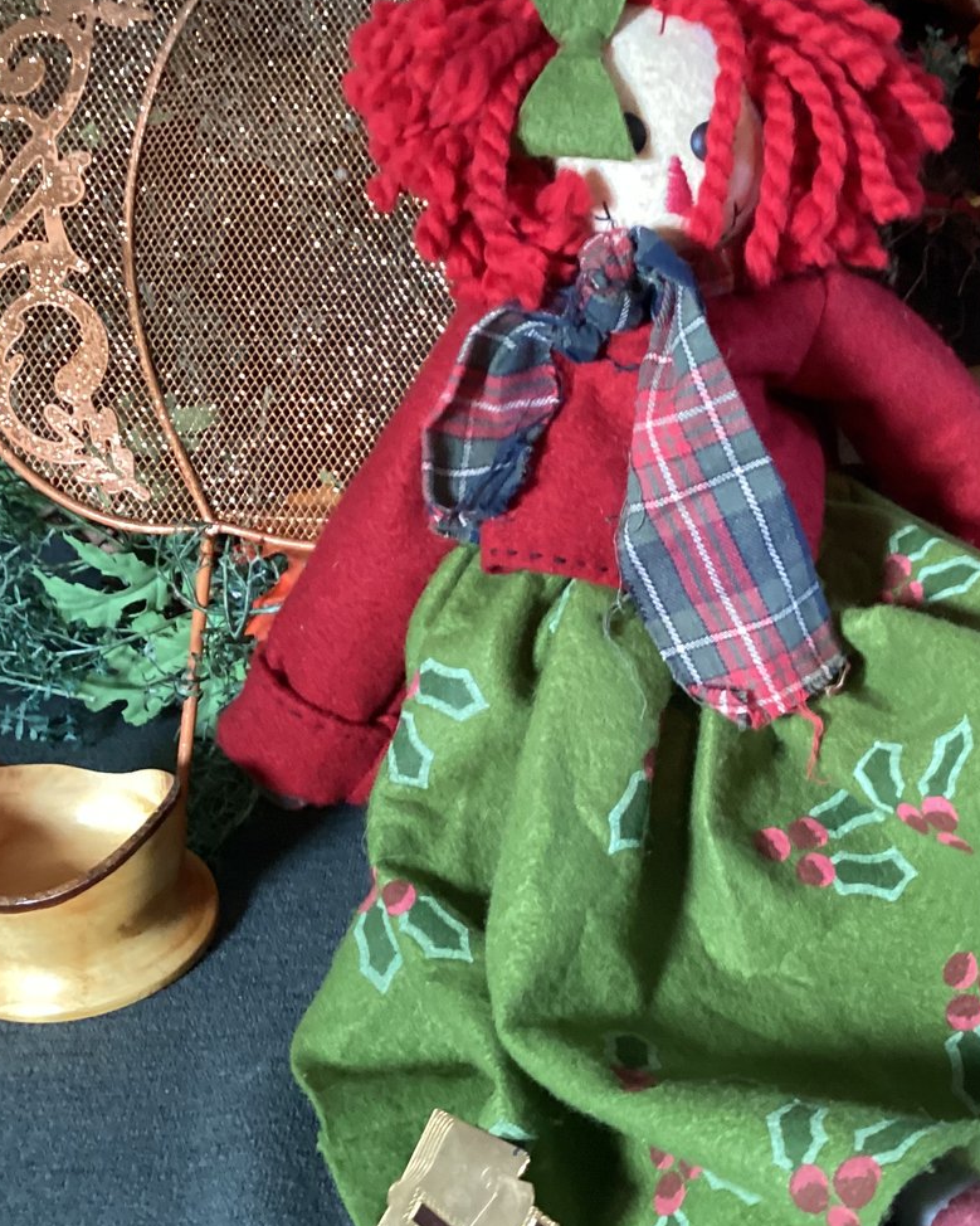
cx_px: 737
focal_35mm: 47
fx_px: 1704
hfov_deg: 31.5
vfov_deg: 39.5
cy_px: 597
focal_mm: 3.3
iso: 320
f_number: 2.4
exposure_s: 1/33
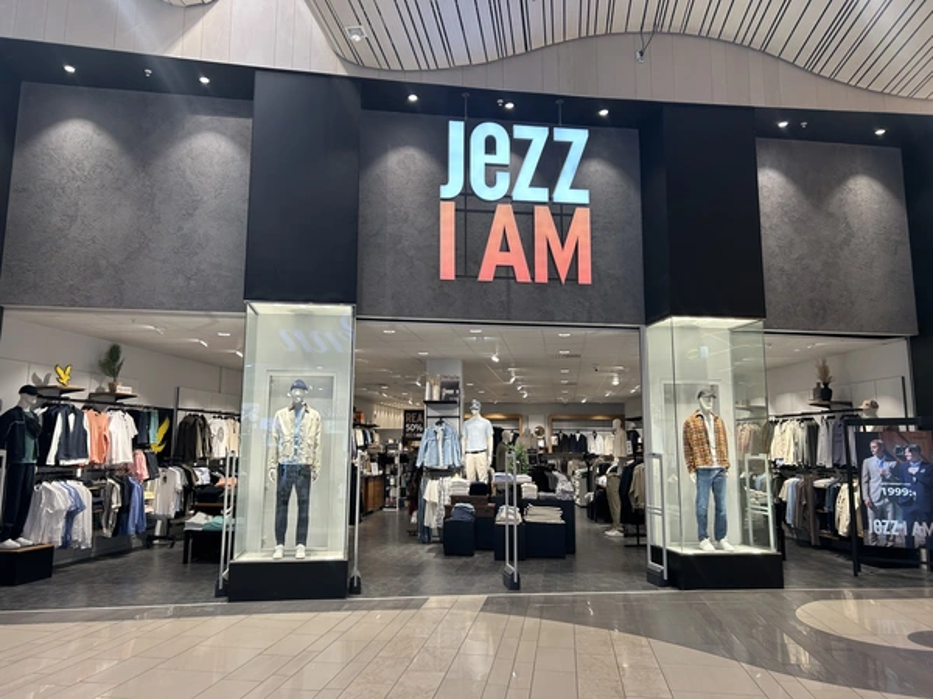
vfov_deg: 53.1
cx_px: 466
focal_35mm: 26
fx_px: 701
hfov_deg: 67.3
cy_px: 350
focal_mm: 5.7
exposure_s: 1/100
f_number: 1.5
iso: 64
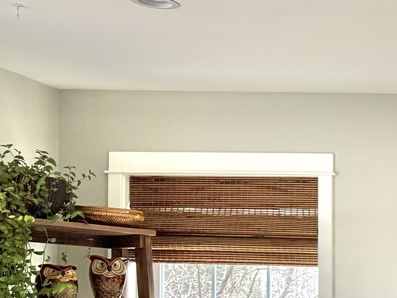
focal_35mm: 93
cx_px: 734
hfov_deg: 17.0
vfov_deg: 15.3
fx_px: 1067
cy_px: 358
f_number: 1.78
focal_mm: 6.76
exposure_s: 1/121
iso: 200
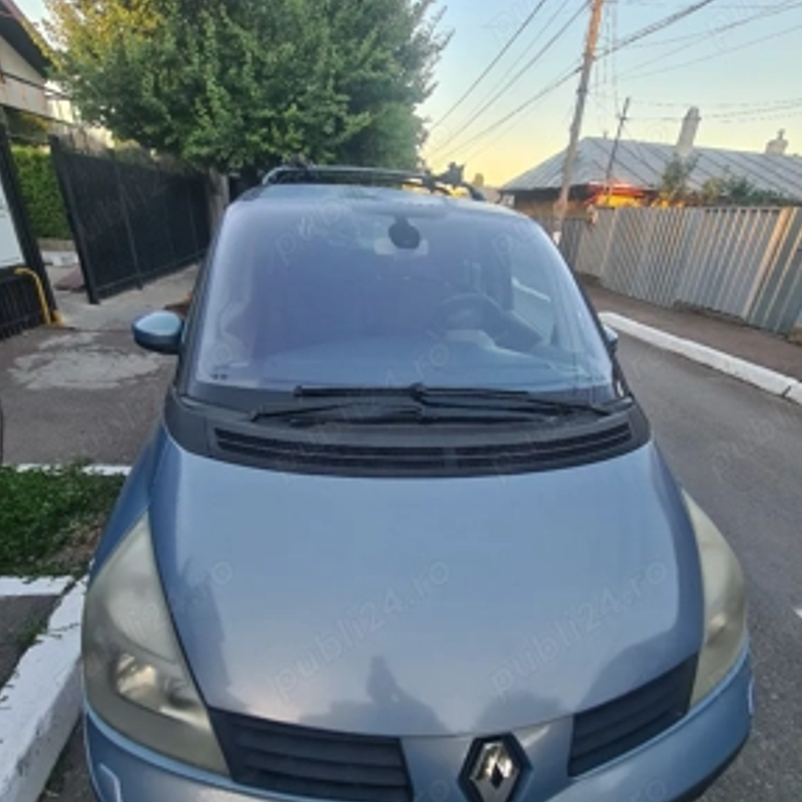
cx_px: 416
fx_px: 419
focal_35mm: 16
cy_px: 442
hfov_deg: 87.4
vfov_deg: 87.2
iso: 50
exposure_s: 1/101
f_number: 2.2
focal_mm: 2.2
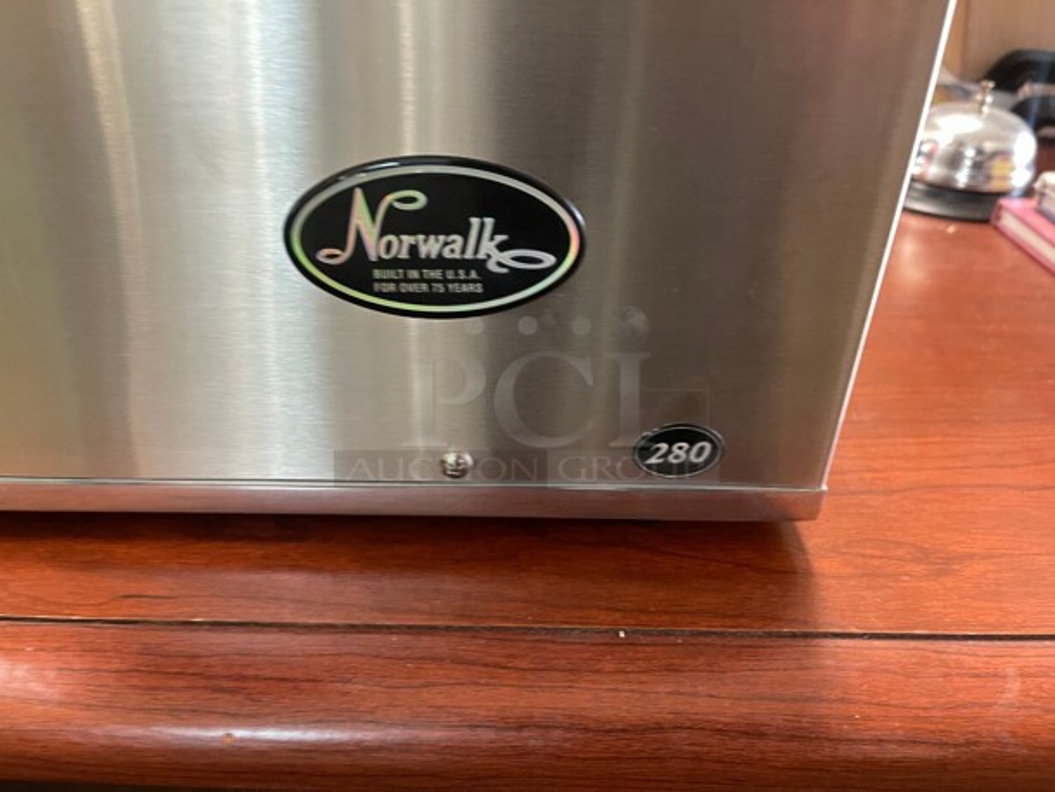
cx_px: 528
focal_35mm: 26
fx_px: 793
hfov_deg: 67.3
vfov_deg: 53.1
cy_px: 396
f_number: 1.6
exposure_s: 1/40
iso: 500
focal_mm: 5.1
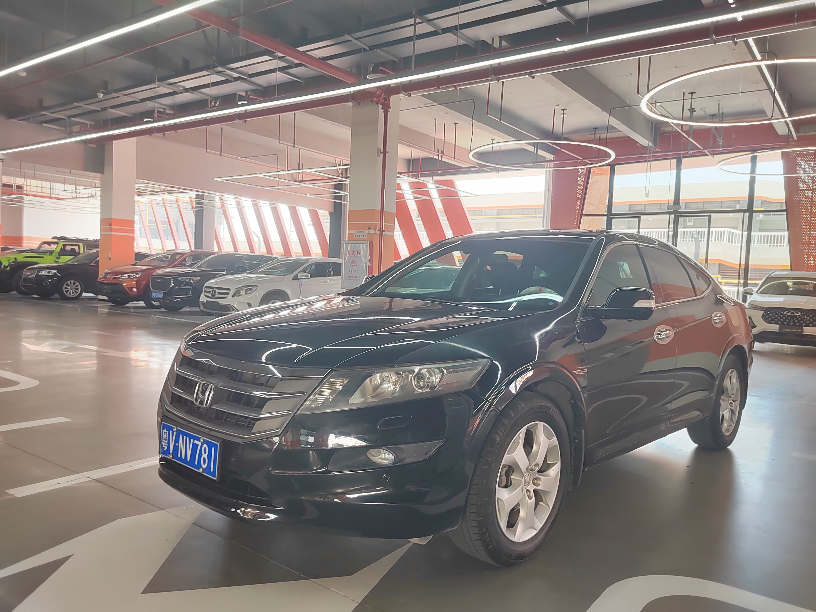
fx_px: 542
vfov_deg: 58.9
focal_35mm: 23
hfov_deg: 73.9
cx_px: 408
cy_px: 306
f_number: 1.9
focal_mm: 5.52
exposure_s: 1/33.3
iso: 344
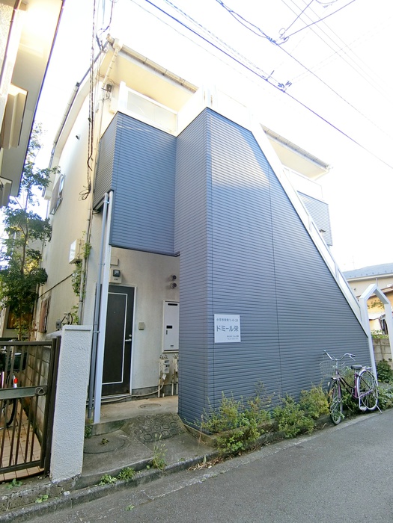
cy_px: 262
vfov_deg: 84.7
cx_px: 196
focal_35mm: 19
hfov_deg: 68.7
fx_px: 288
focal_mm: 4.06
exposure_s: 1/125
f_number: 2.7
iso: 100
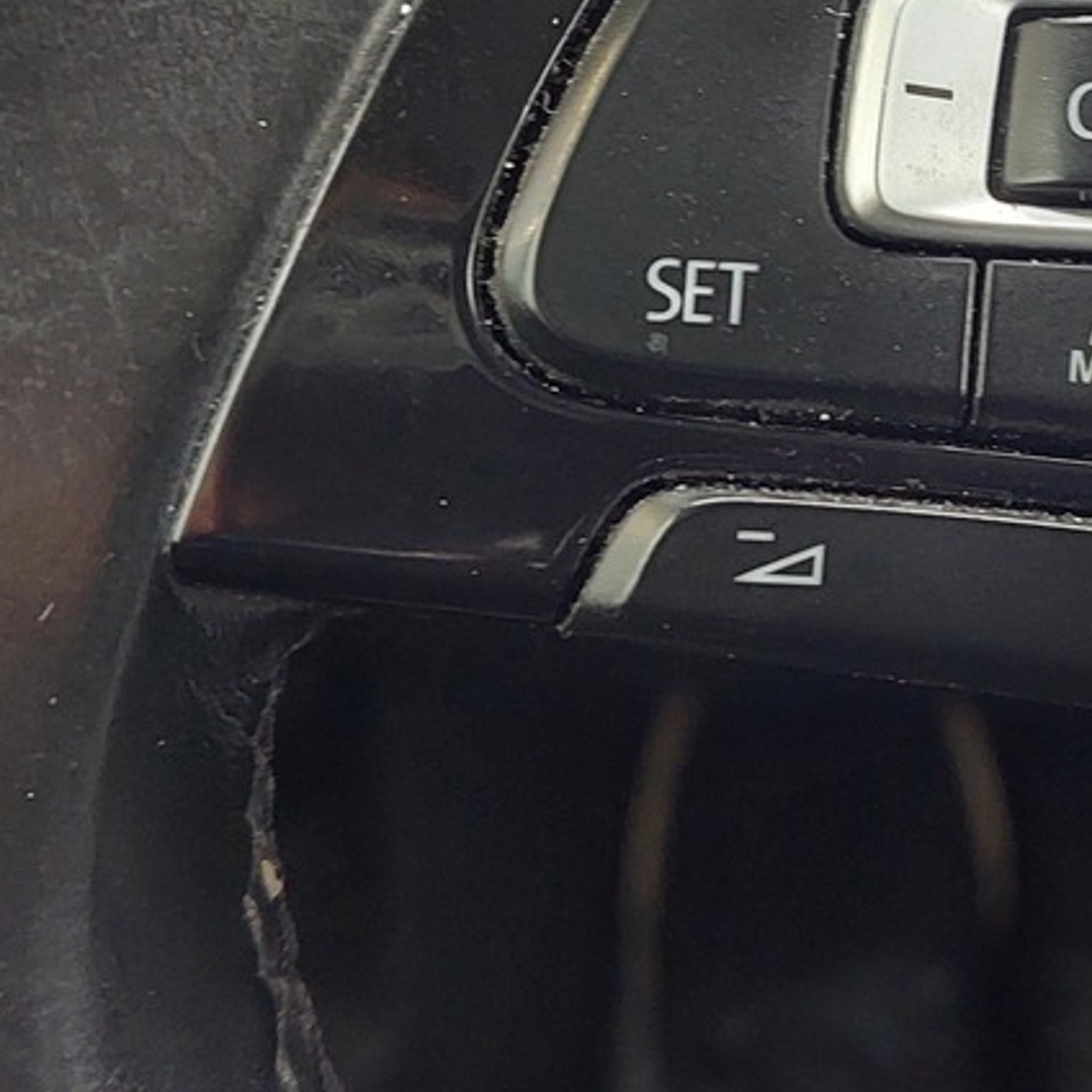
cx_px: 981
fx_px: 2677
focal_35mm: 75
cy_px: 134
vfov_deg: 22.6
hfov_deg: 22.5
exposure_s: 1/50
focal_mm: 5.23
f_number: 1.8
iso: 100
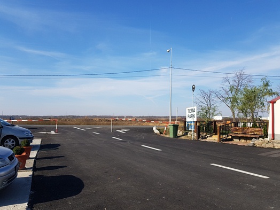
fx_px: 210
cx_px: 140
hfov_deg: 67.3
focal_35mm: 26
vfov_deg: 53.1
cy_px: 105
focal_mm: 4.2
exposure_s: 1/2248
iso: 50
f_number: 1.7
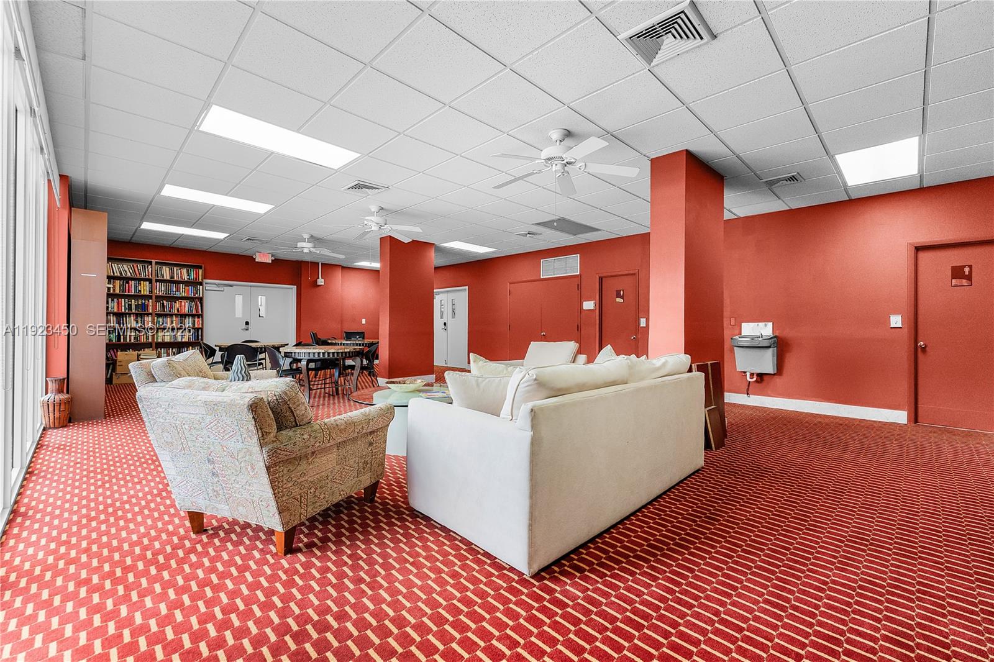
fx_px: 386
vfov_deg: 81.2
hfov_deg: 104.3
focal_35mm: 14
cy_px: 331
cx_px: 497
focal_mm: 14
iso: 1000
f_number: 4
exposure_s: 1/160
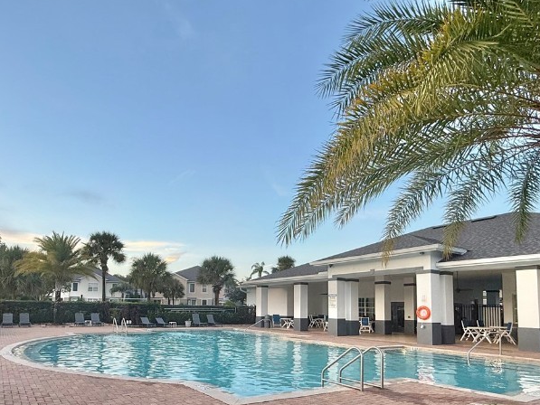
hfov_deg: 70.8
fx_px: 374
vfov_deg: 55.2
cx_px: 215
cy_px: 283
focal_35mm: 24
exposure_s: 1/103
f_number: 2.2
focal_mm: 2.22
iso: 40
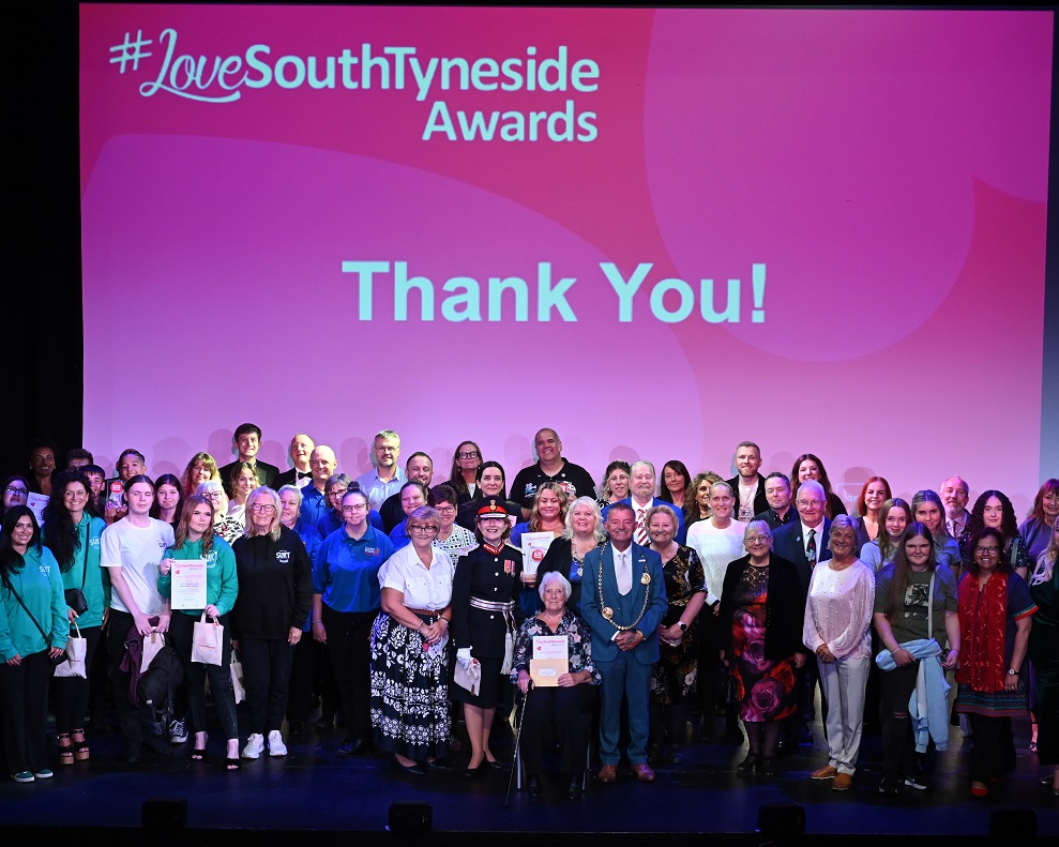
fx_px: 2068
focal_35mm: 66
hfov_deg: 28.7
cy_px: 425
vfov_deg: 23.1
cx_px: 510
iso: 2800
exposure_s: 1/250
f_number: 5.6
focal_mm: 58
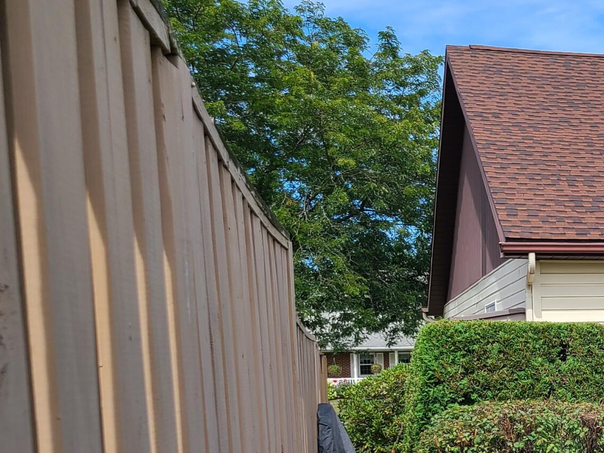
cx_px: 660
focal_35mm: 69
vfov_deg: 20.8
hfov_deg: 26.1
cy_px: 428
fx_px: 1204
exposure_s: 1/1429
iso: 40
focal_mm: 5.4
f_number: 1.8
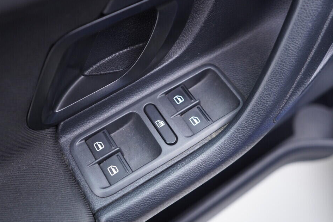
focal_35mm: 39
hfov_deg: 49.5
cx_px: 156
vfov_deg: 34.2
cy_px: 105
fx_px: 361
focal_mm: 24
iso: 320
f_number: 2.8
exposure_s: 1/40
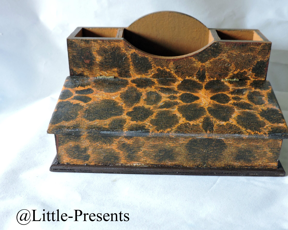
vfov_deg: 35.7
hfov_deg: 43.8
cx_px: 153
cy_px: 114
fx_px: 358
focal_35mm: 42
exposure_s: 1/20
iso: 400
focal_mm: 7.1
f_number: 3.3
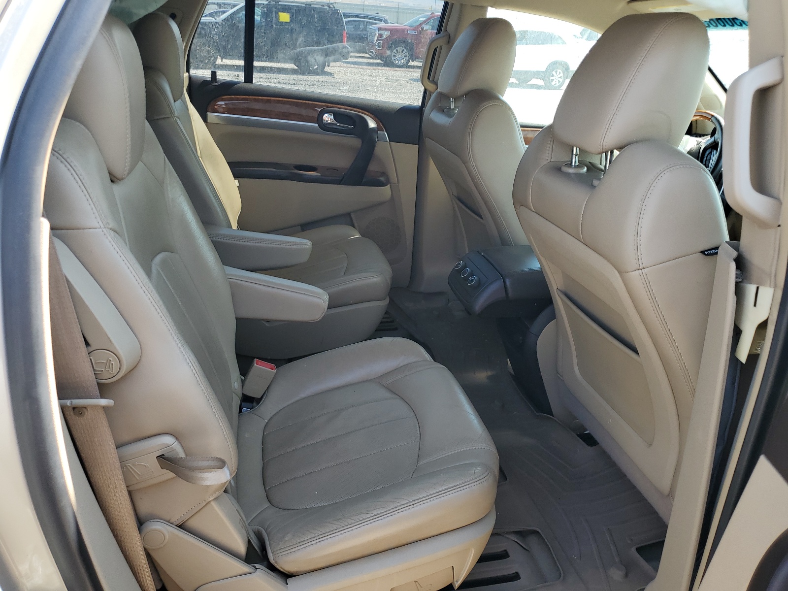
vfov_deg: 53.1
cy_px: 296
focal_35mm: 26
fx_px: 592
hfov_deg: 67.3
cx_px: 394
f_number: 1.5
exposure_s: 1/385
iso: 50
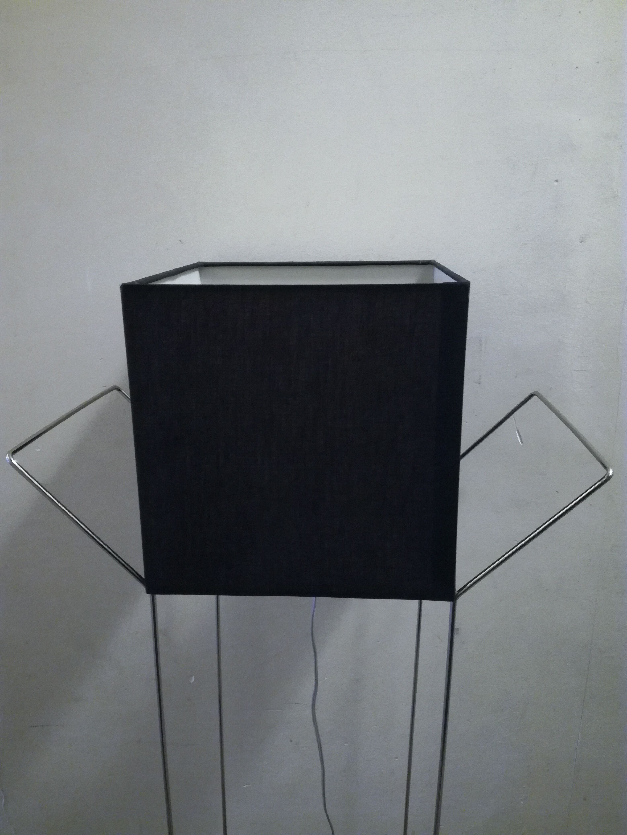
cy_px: 418
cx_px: 314
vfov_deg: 65.3
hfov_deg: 51.4
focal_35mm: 27
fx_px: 652
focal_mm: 3.79
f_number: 2
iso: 640
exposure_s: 1/16.7
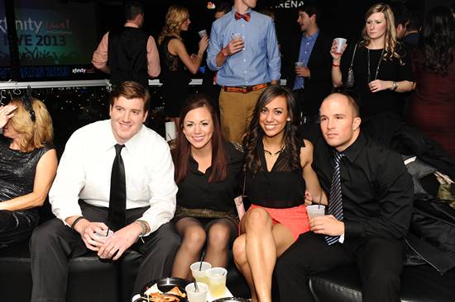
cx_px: 228
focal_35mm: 40
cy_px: 151
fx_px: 505
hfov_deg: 48.5
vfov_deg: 33.4
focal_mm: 40
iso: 800
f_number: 4.8
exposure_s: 1/250
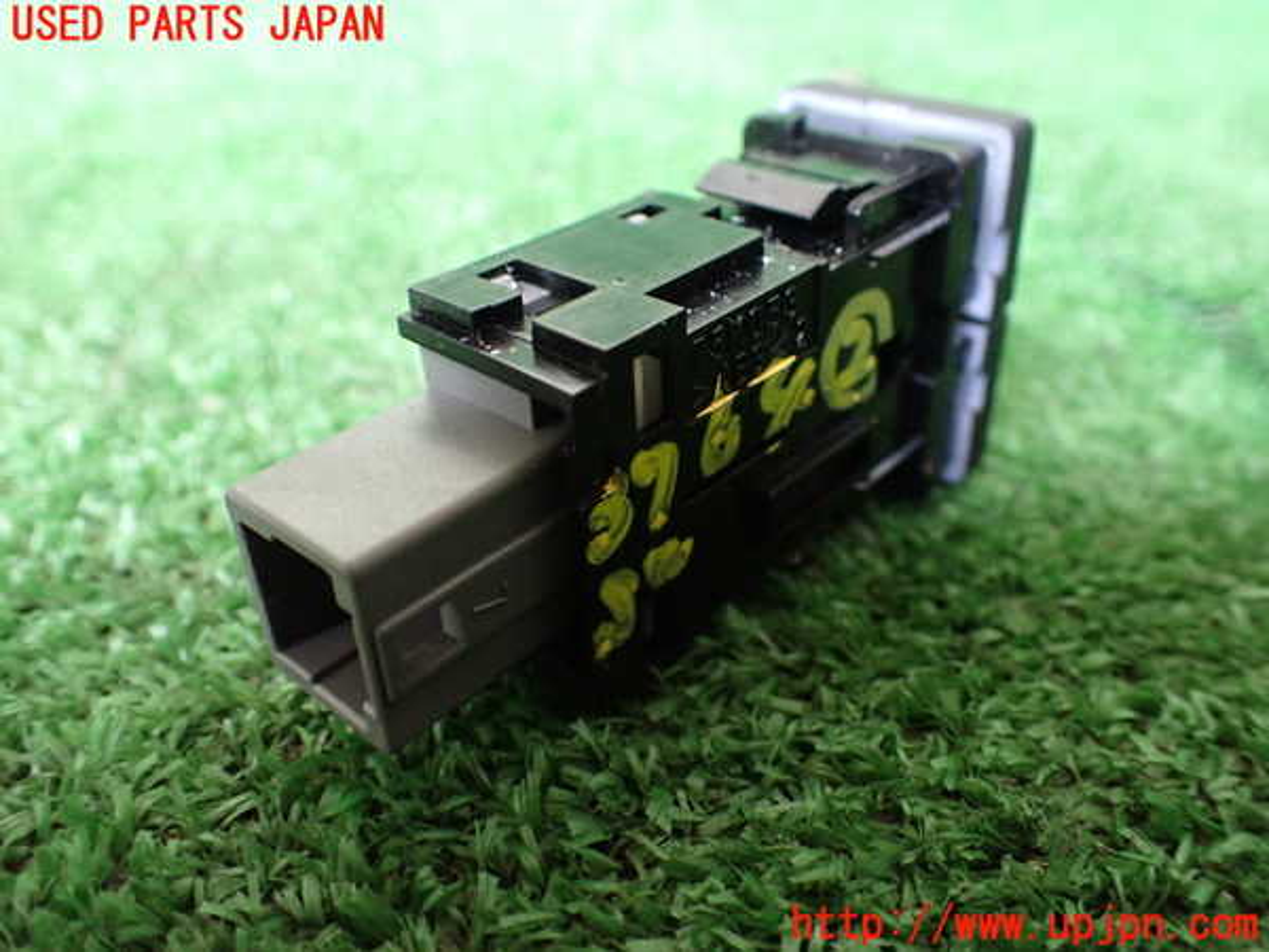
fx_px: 1100
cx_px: 634
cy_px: 476
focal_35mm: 30
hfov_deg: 60.0
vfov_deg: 46.8
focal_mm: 5.4
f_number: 2.3
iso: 1000
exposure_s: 1/30
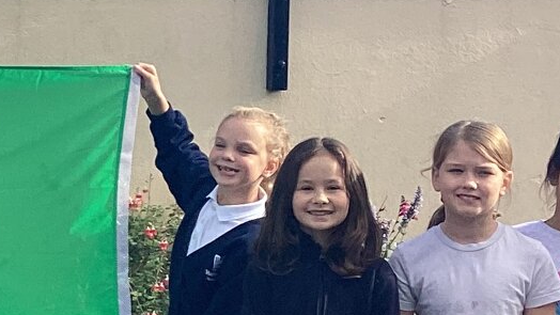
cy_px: 216
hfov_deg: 15.6
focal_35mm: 132
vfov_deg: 9.2
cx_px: -134
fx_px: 1960
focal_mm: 3.3
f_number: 2.4
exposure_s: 1/858
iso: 25
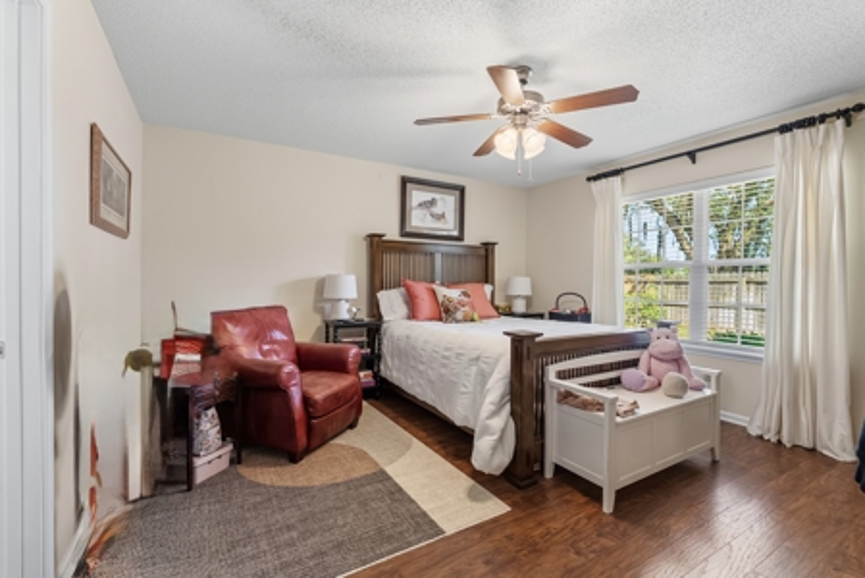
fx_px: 385
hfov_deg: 96.7
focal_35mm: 16
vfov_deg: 73.8
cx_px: 432
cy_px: 289
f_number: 5.6
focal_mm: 16
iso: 6400
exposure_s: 1/30
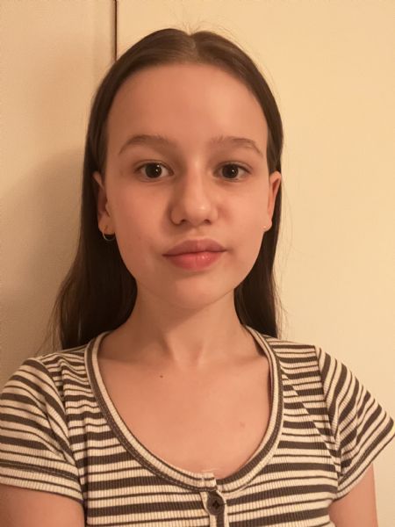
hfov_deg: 46.8
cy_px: 264
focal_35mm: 30
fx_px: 456
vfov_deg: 60.0
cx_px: 198
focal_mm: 2.71
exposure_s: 1/14
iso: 1250
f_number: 2.2
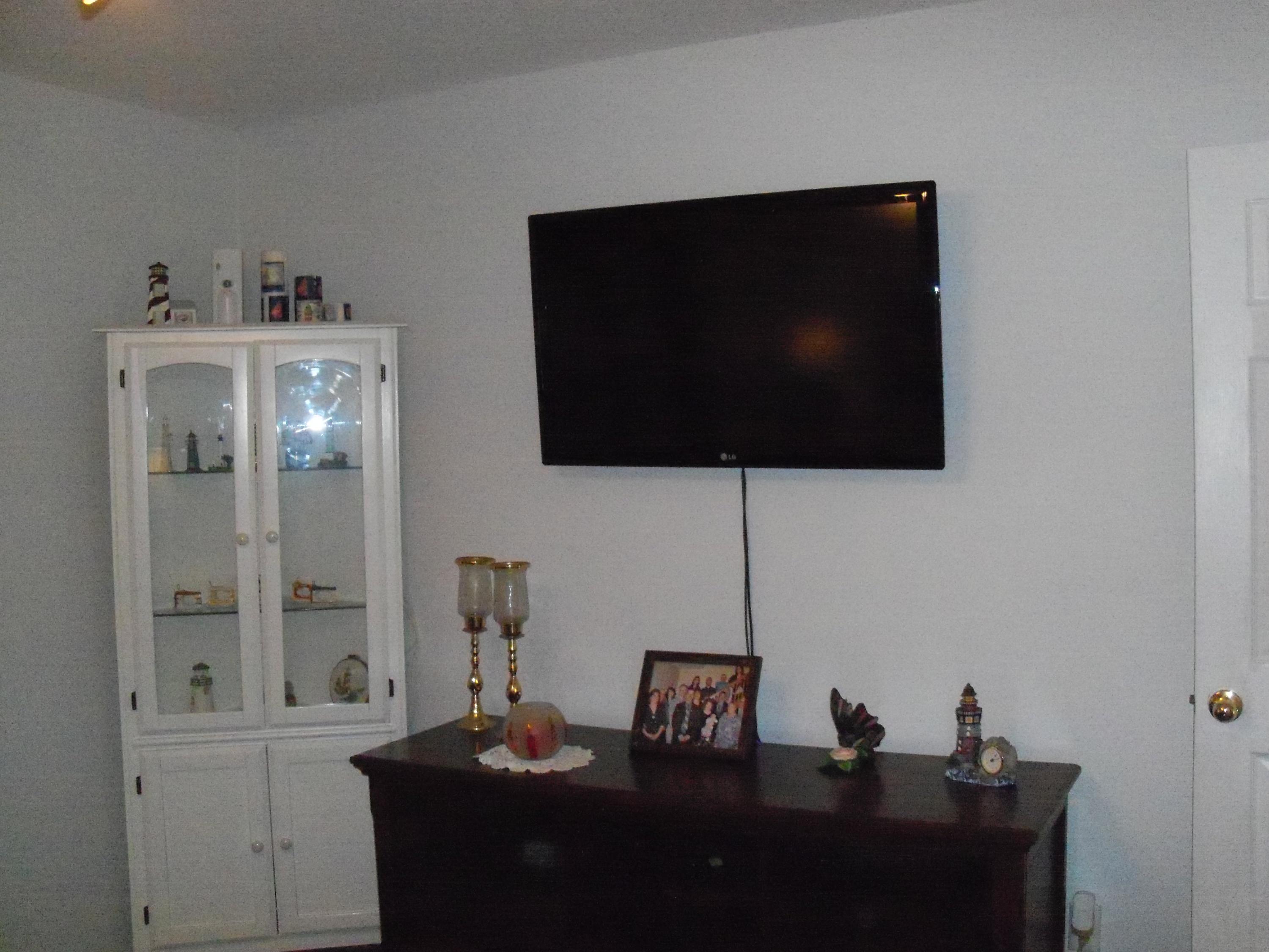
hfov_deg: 52.6
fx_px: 1283
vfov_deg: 40.7
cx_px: 634
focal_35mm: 35
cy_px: 476
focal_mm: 6.3
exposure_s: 1/500
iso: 800
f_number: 3
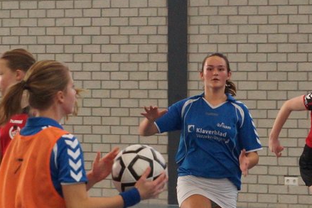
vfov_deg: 7.8
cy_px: 224
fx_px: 1517
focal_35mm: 175
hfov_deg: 11.7
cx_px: 66
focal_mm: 50
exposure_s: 1/250
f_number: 4
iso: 1250
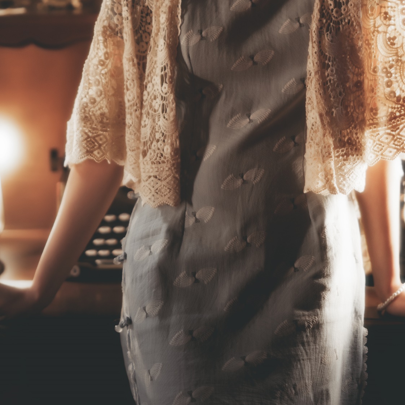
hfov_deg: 12.9
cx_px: 201
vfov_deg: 12.9
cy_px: 78
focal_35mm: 135
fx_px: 1787
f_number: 1.4
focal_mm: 85
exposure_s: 1/200
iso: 800
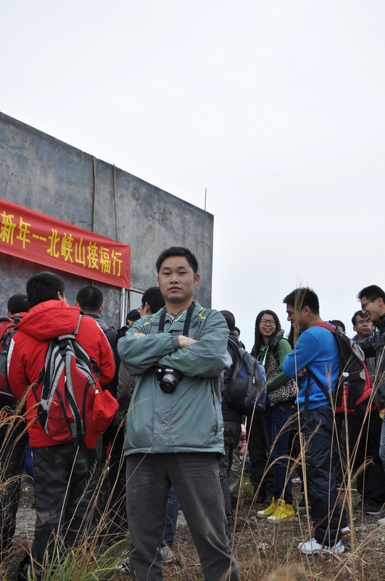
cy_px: 290
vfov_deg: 46.5
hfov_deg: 31.8
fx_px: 676
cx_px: 192
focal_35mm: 42
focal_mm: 28
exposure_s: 1/250
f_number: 7.1
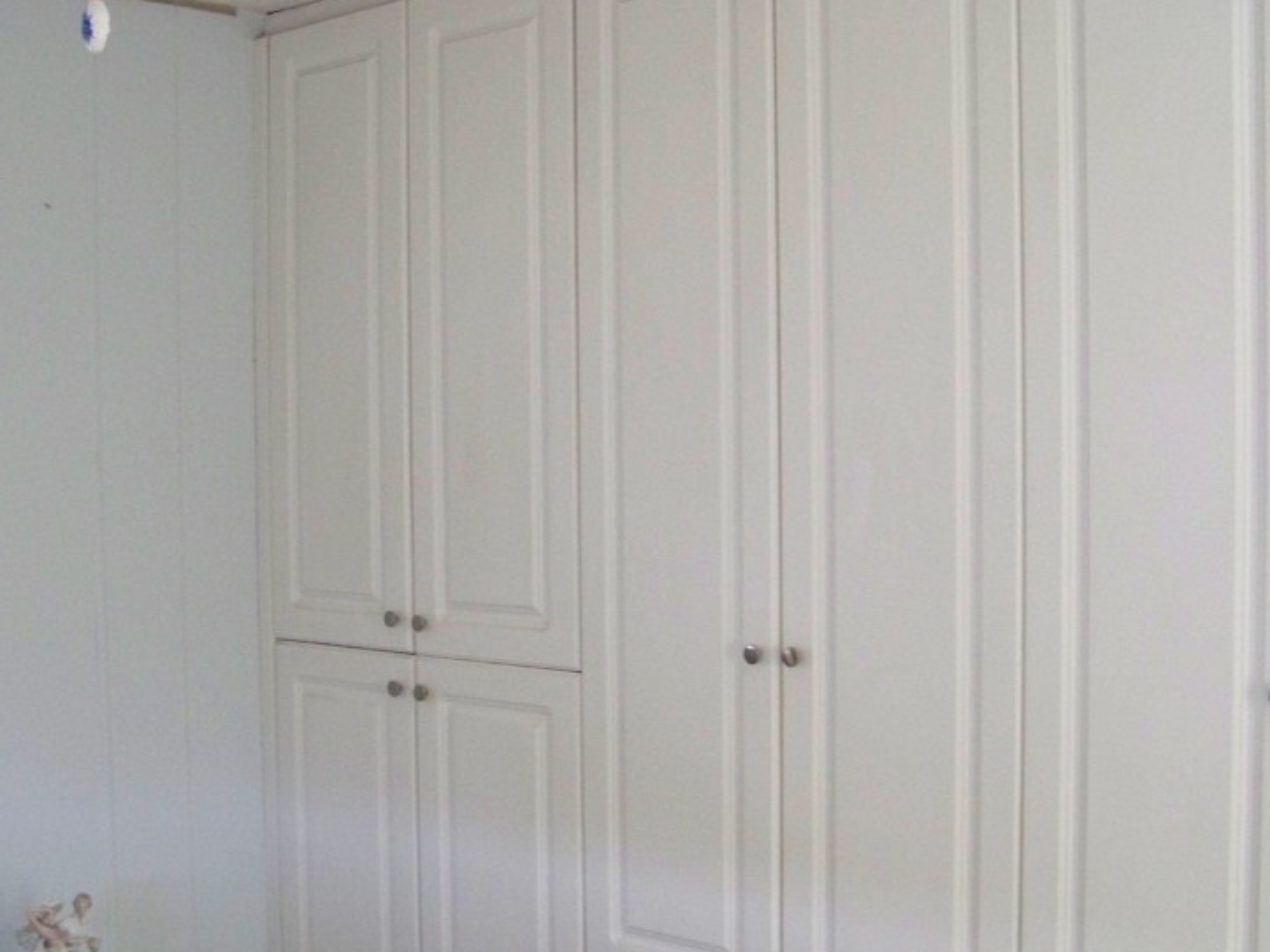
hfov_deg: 37.4
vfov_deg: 28.5
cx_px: 548
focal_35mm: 51
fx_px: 1871
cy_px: 557
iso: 400
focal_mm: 5.85
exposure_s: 1/15
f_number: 2.8
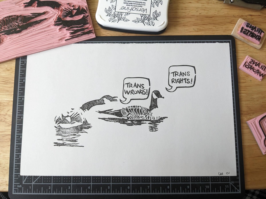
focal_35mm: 27
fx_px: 207
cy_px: 100
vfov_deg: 51.4
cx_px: 133
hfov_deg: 65.3
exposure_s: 1/114
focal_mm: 4.38
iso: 78
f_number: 1.73
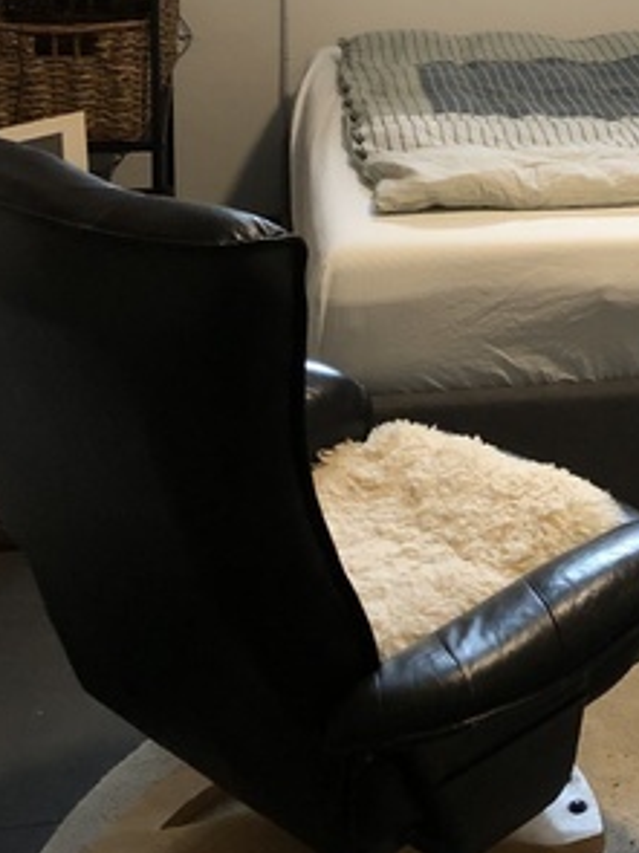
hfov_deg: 19.0
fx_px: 1798
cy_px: -6
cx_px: 769
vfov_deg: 25.3
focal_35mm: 73
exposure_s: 1/17
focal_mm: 3.99
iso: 80
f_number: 1.8
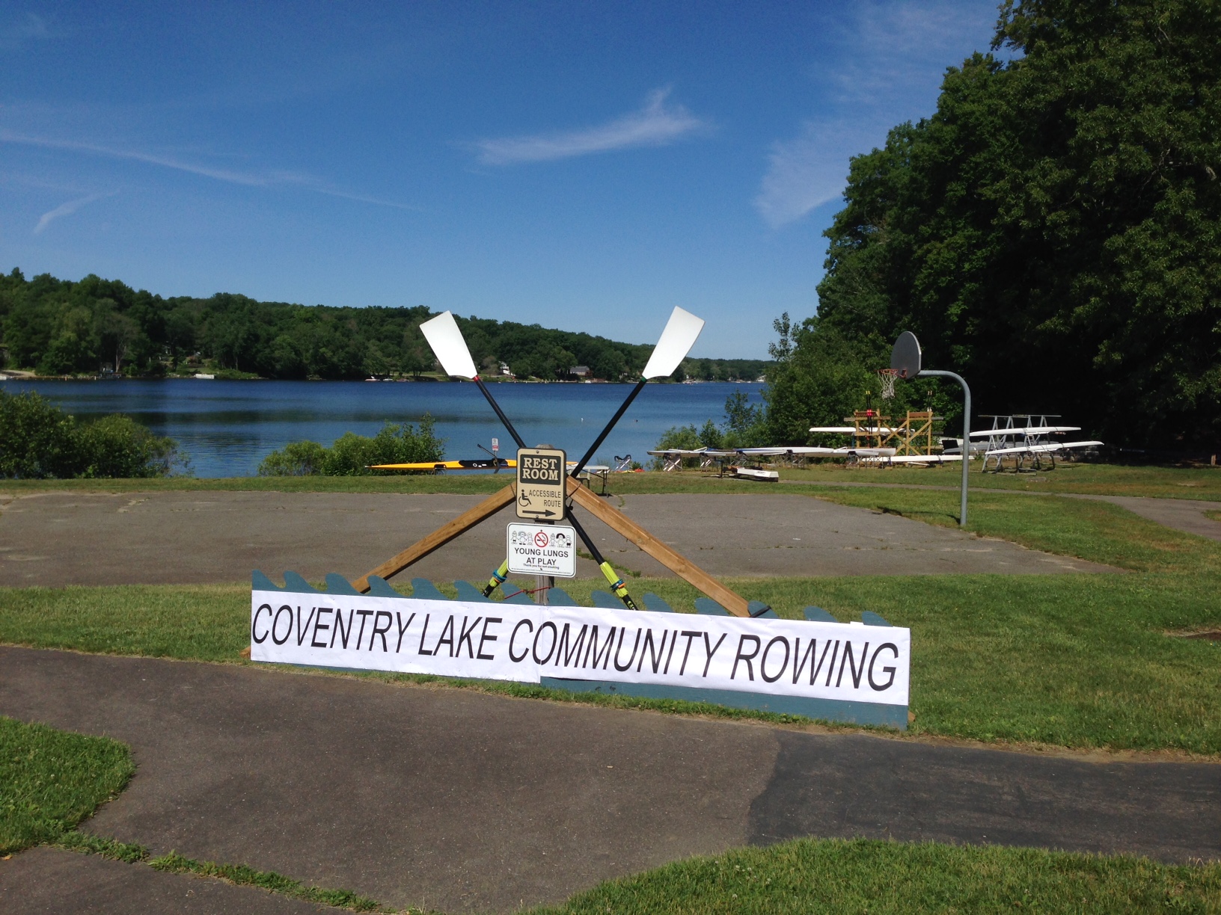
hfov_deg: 55.4
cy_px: 458
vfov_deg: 42.9
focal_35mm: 33
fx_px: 1164
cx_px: 610
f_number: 2.4
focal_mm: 4.12
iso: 50
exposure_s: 1/3195
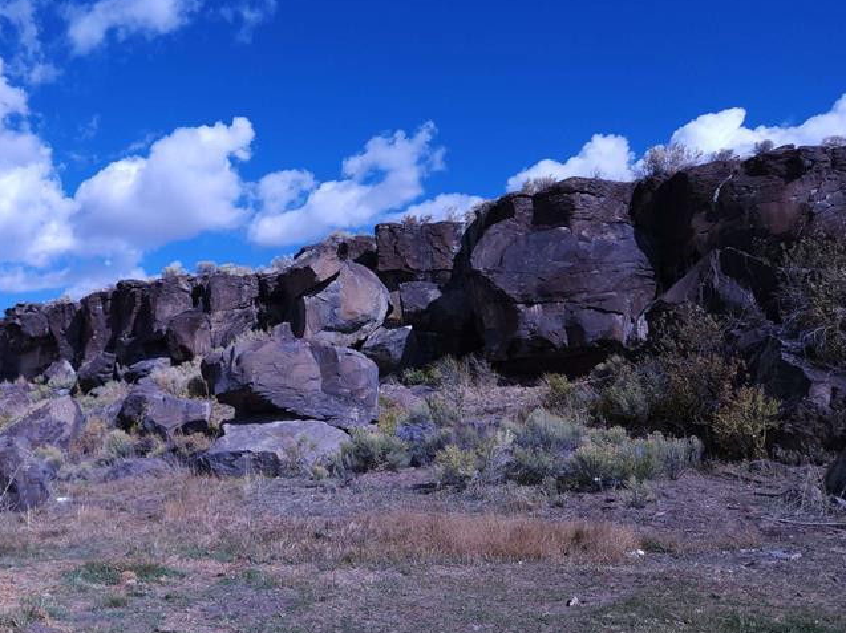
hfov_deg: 47.8
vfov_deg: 38.6
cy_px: 309
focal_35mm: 37
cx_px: 187
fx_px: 904
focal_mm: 5.4
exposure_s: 1/3296
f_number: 1.8
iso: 40
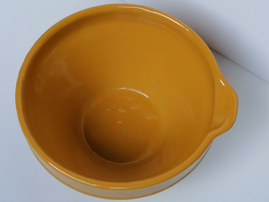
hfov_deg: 34.9
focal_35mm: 55
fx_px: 427
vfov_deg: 26.6
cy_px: 100
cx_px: 135
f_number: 1.8
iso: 64
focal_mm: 4.75
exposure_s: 1/60
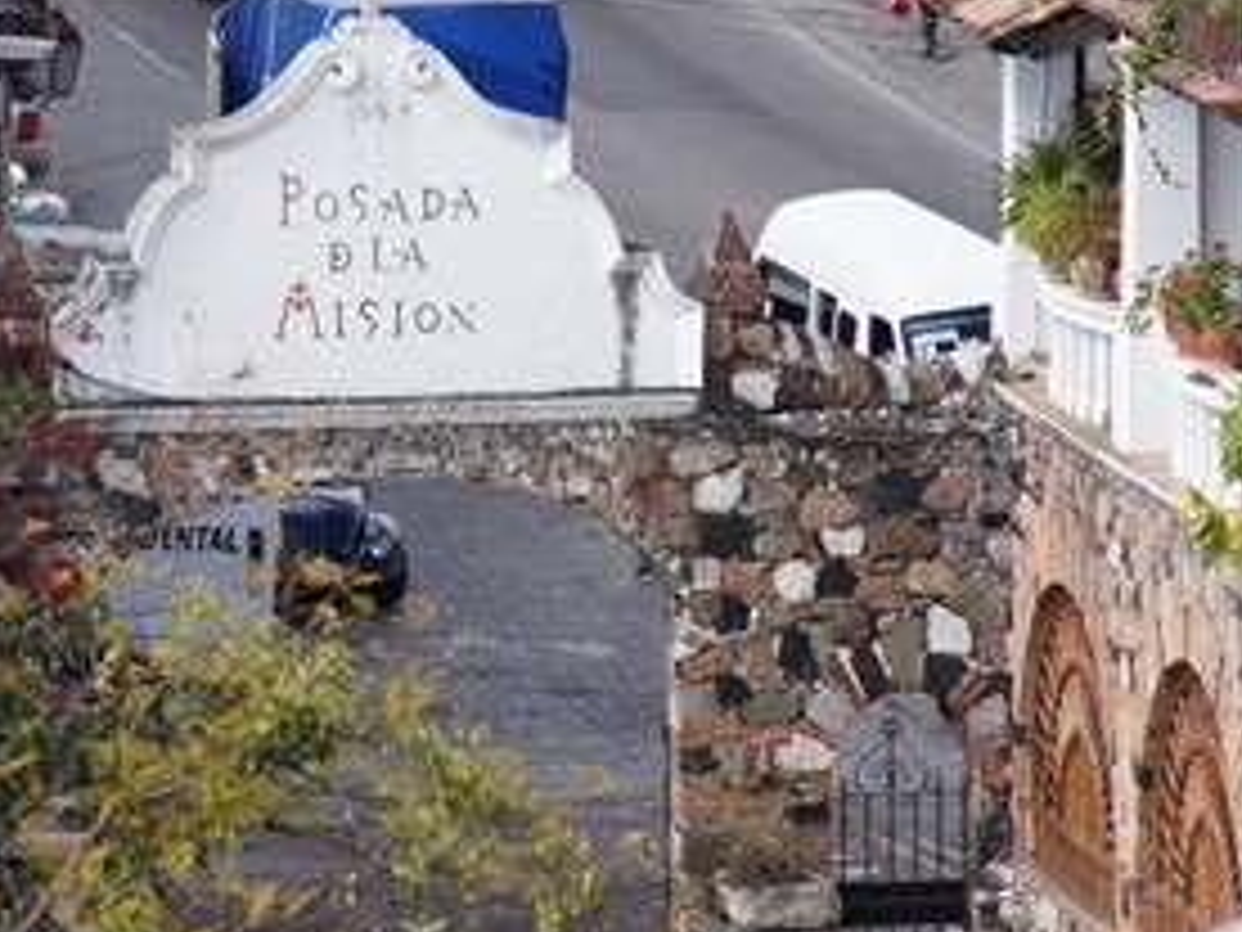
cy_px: 365
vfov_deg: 3.5
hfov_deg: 4.7
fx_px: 15143
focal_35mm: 422
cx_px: 441
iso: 125
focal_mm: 135
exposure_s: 1/250
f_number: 5.6
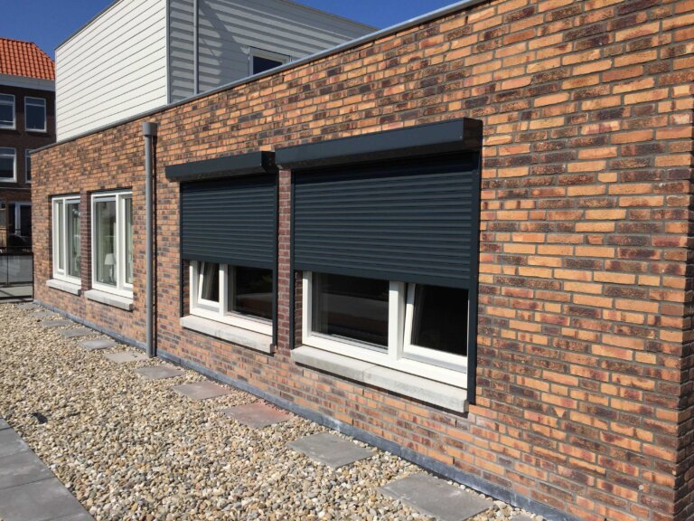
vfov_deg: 48.2
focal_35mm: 29
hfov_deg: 61.7
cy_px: 260
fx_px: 581
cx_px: 347
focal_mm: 4.15
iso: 32
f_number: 2.2
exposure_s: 1/3968
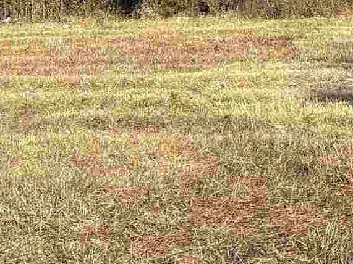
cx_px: 545
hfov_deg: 13.2
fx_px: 1427
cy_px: 47
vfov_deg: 10.6
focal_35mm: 140
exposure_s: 1/2208
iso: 50
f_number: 1.6
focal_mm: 5.96
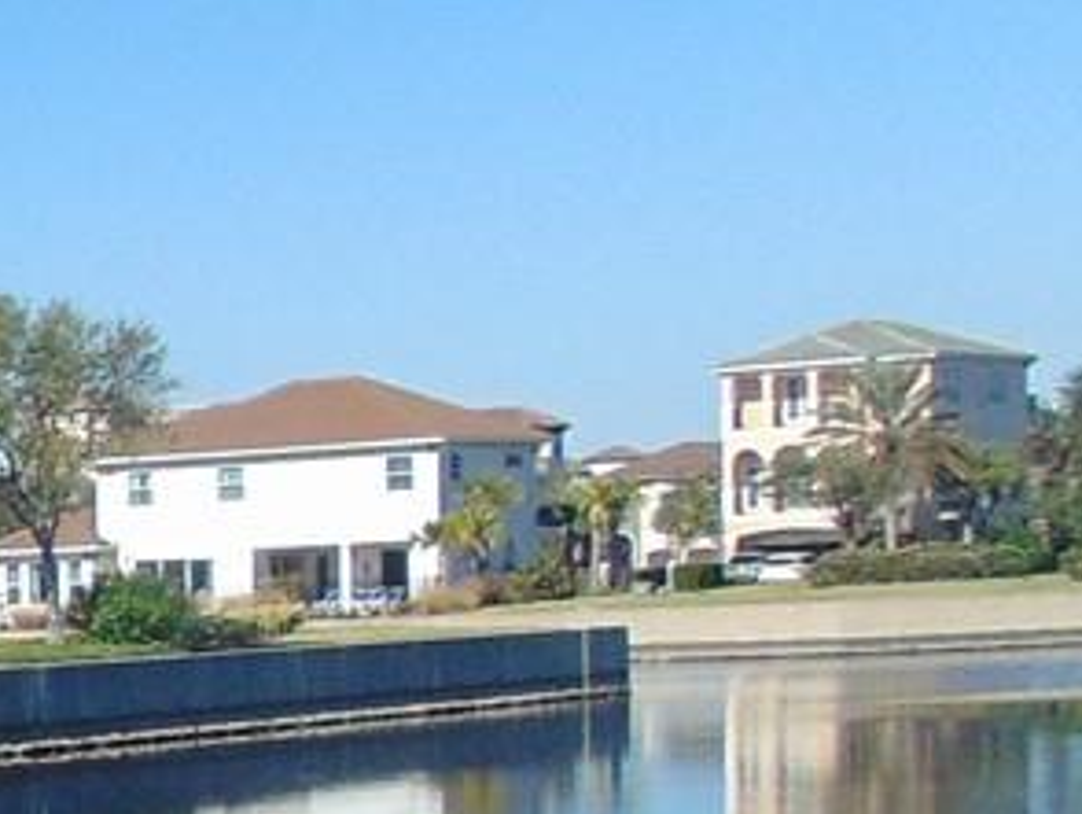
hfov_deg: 11.9
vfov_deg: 10.8
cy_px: 910
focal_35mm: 136
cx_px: -1479
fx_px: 4254
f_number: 7.7
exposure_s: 1/250
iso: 80
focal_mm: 4.5
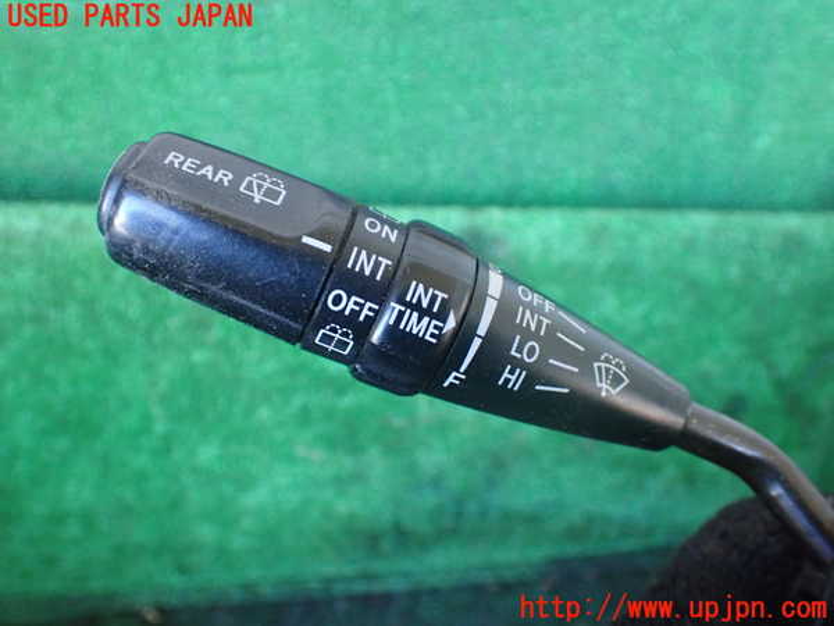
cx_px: 417
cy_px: 313
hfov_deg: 60.0
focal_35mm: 30
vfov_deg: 46.8
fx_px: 723
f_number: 2.3
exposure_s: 1/80
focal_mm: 5.4
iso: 800
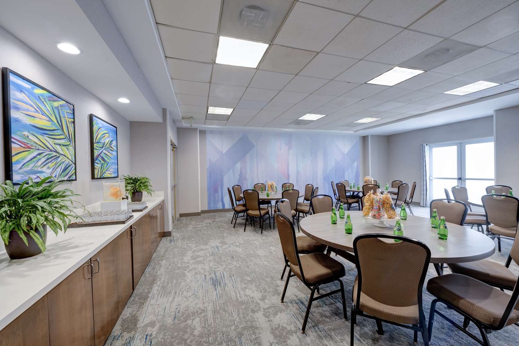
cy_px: 173
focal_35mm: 14
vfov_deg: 81.2
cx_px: 260
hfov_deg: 104.3
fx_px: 202
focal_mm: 14
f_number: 11
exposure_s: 1/2
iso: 400
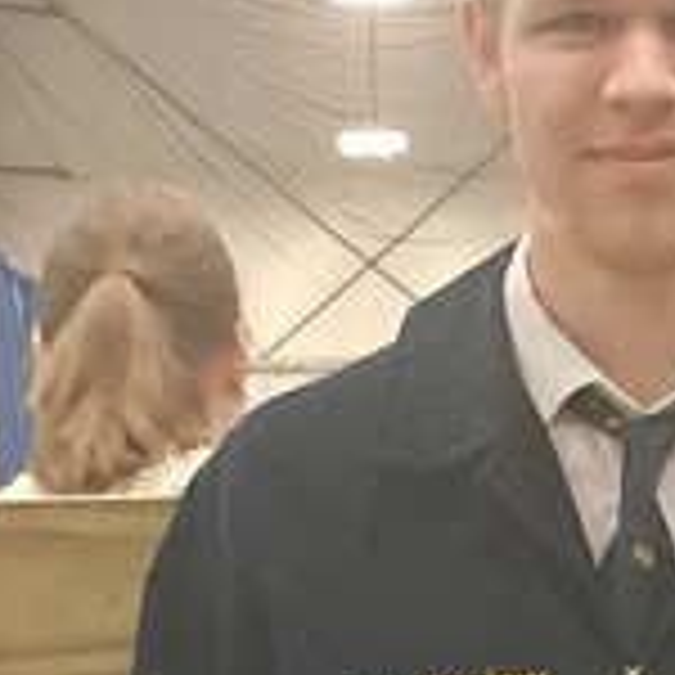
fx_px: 3596
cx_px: 558
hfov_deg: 10.7
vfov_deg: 10.1
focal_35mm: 163
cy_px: 1206
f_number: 1.8
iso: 640
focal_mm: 4
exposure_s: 1/30
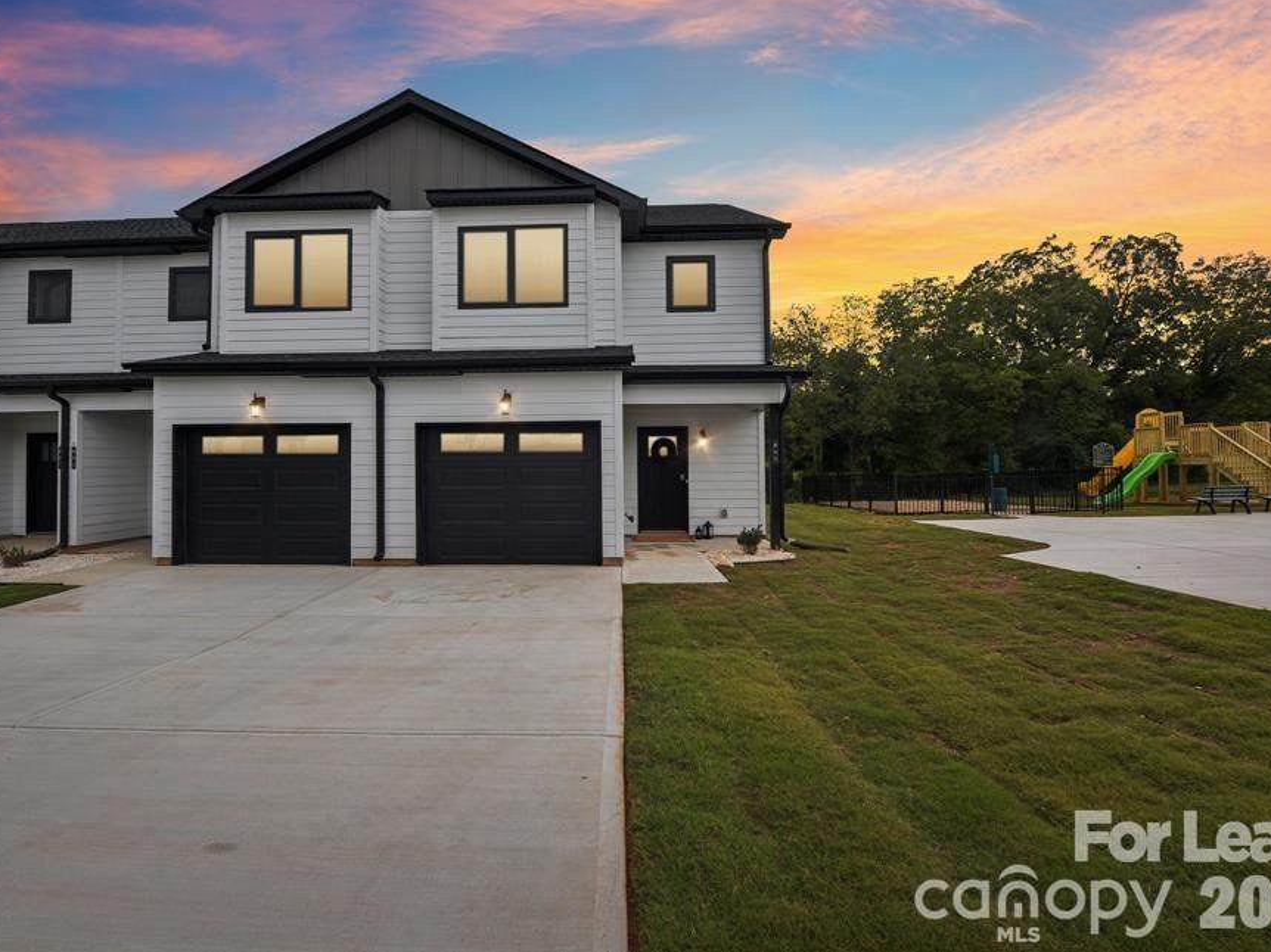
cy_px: 452
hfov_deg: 94.4
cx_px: 603
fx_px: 587
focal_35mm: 16
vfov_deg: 78.0
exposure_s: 1/250
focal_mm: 14
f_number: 9
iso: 200
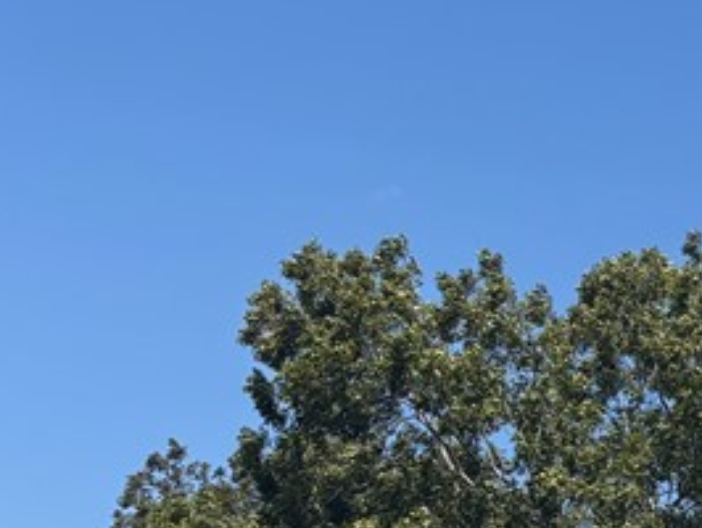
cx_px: 1275
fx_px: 2030
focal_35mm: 100
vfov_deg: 13.3
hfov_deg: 16.4
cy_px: 966
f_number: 1.6
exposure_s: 1/4065
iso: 50
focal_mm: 5.96
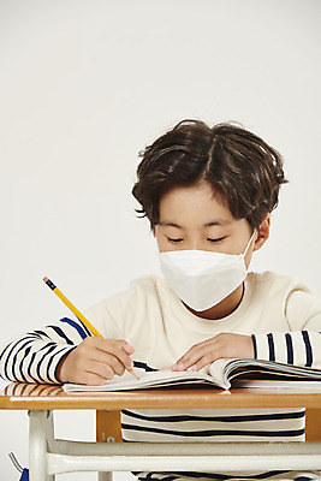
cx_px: 160
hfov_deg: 7.4
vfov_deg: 11.1
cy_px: 240
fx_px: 2472
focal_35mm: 185
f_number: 8
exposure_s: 1/125
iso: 125
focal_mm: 185
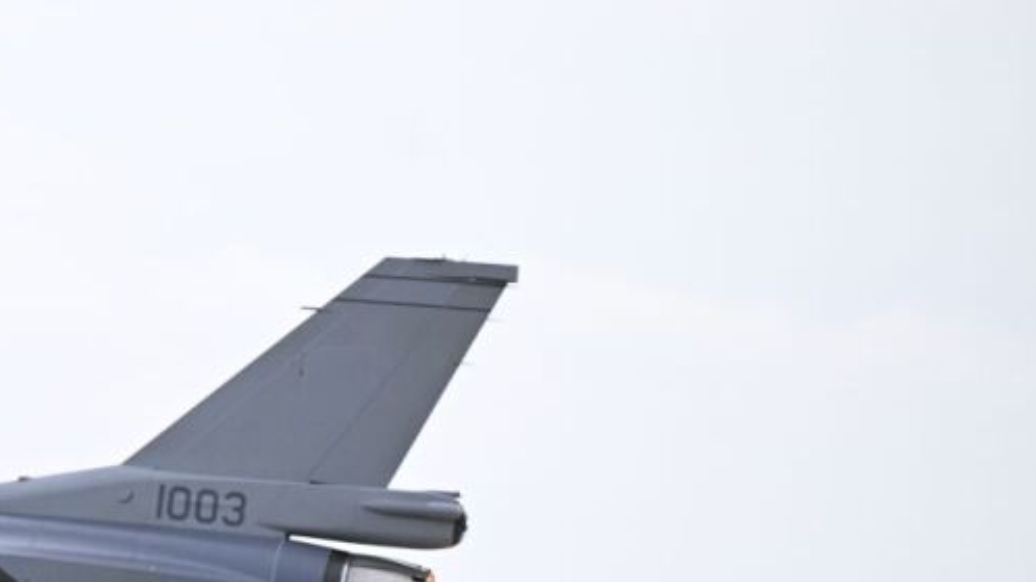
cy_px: 515
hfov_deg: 5.0
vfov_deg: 2.8
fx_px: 11784
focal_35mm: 429
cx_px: -189
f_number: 4
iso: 2500
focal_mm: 170
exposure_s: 1/1250
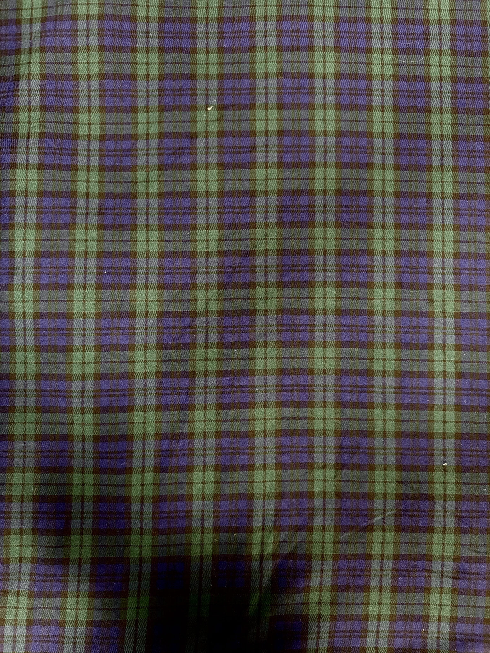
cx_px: 245
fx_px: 453
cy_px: 326
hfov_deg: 56.8
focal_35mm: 24
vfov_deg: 71.6
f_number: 1.78
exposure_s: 1/50
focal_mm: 6.76
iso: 800
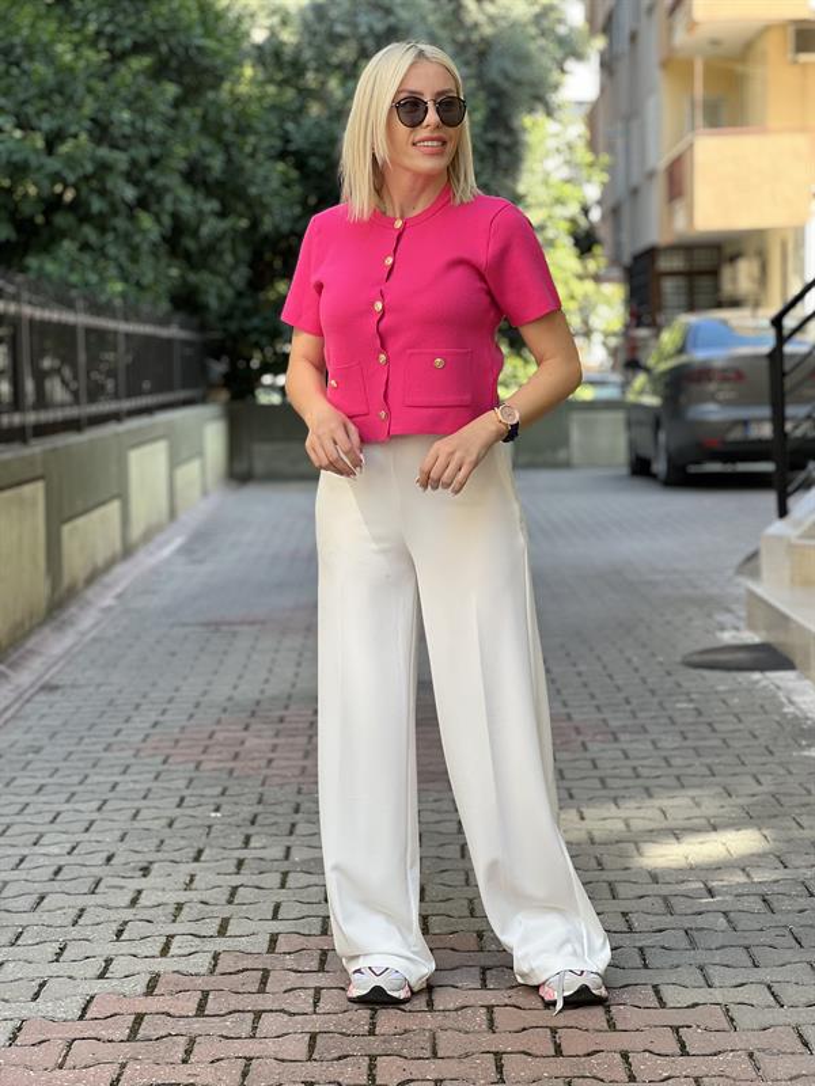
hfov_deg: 19.1
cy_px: 543
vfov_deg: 25.3
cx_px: 408
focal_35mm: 77
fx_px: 2417
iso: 40
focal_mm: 9
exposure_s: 1/121
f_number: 2.8
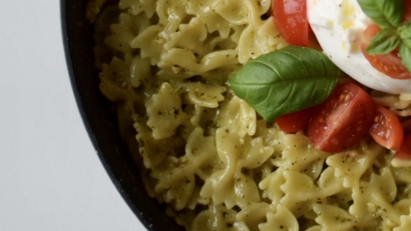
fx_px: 1727
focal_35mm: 159
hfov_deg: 13.3
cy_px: -5
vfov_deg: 7.6
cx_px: 448
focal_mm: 35
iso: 100
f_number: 1.8
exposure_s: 1/250
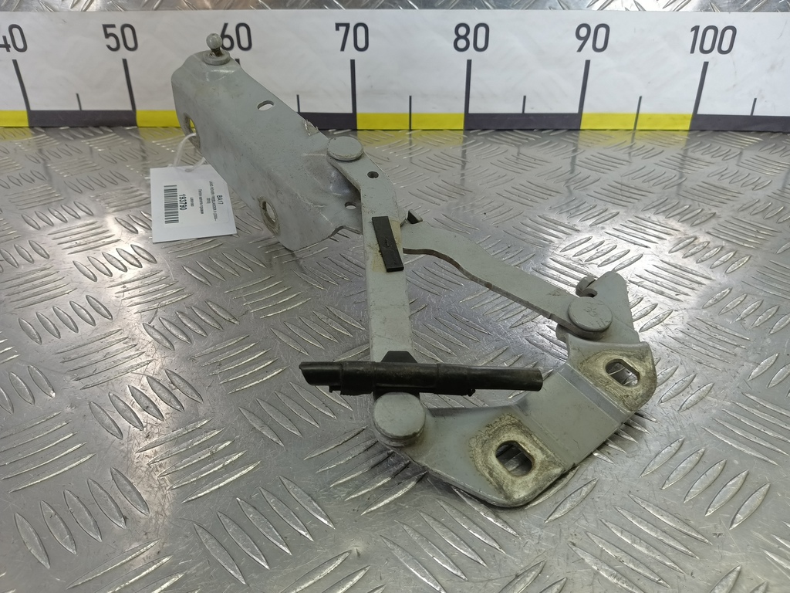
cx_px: 395
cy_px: 296
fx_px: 525
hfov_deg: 73.9
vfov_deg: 58.9
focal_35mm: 23
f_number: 1.6
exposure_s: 1/100
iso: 142
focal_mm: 4.11
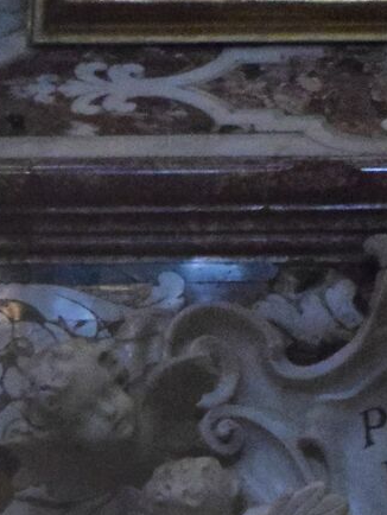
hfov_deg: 4.6
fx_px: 4750
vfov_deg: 6.1
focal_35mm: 319
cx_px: 495
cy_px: -498
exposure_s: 1/25
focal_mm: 40
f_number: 4.5
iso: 6400
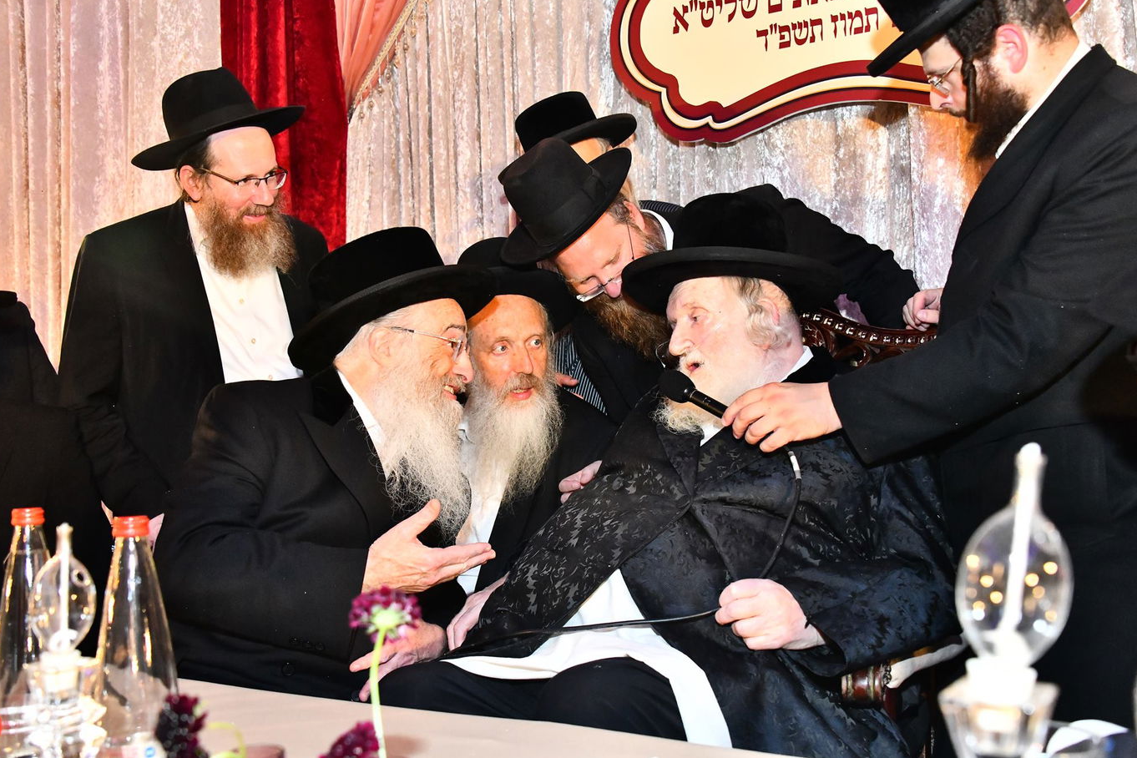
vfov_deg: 35.9
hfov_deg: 51.9
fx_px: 1168
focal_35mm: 37
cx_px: 559
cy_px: 371
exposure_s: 1/100
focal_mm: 36
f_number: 5.6
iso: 5000
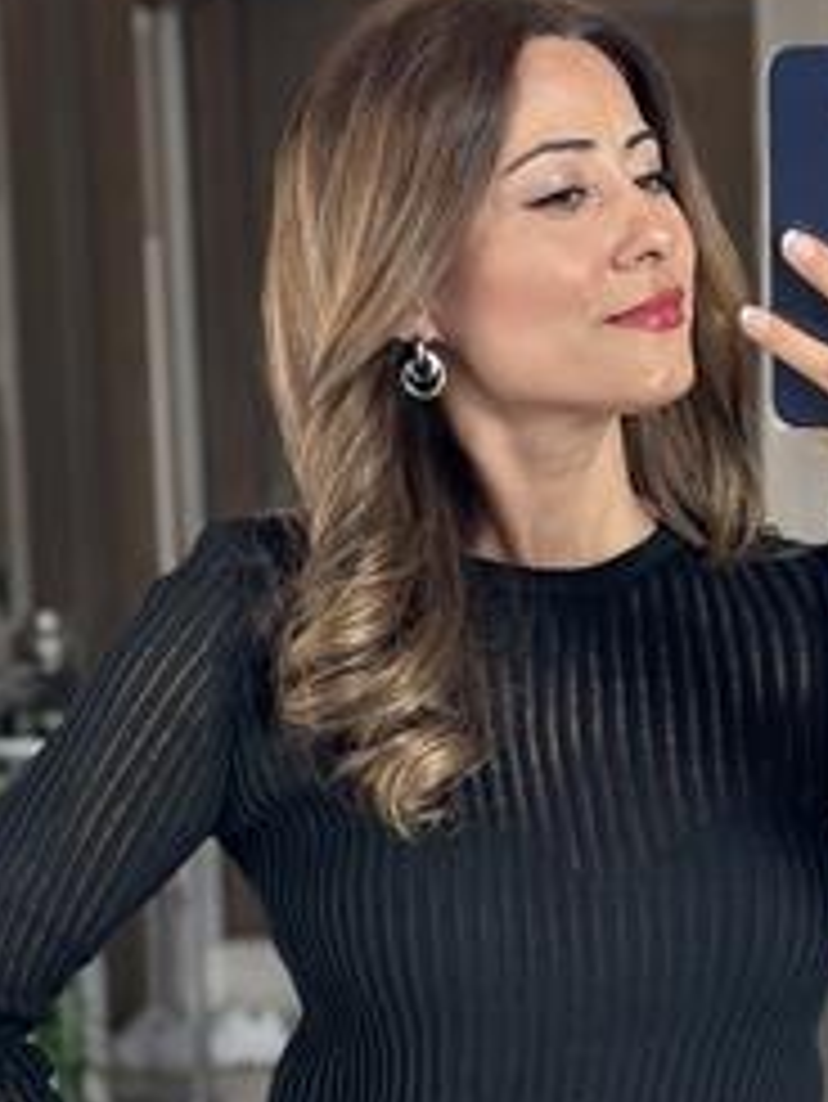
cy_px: 855
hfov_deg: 14.9
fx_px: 3155
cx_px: 522
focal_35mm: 99
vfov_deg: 19.7
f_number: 1.78
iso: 125
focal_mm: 6.86
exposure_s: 1/50
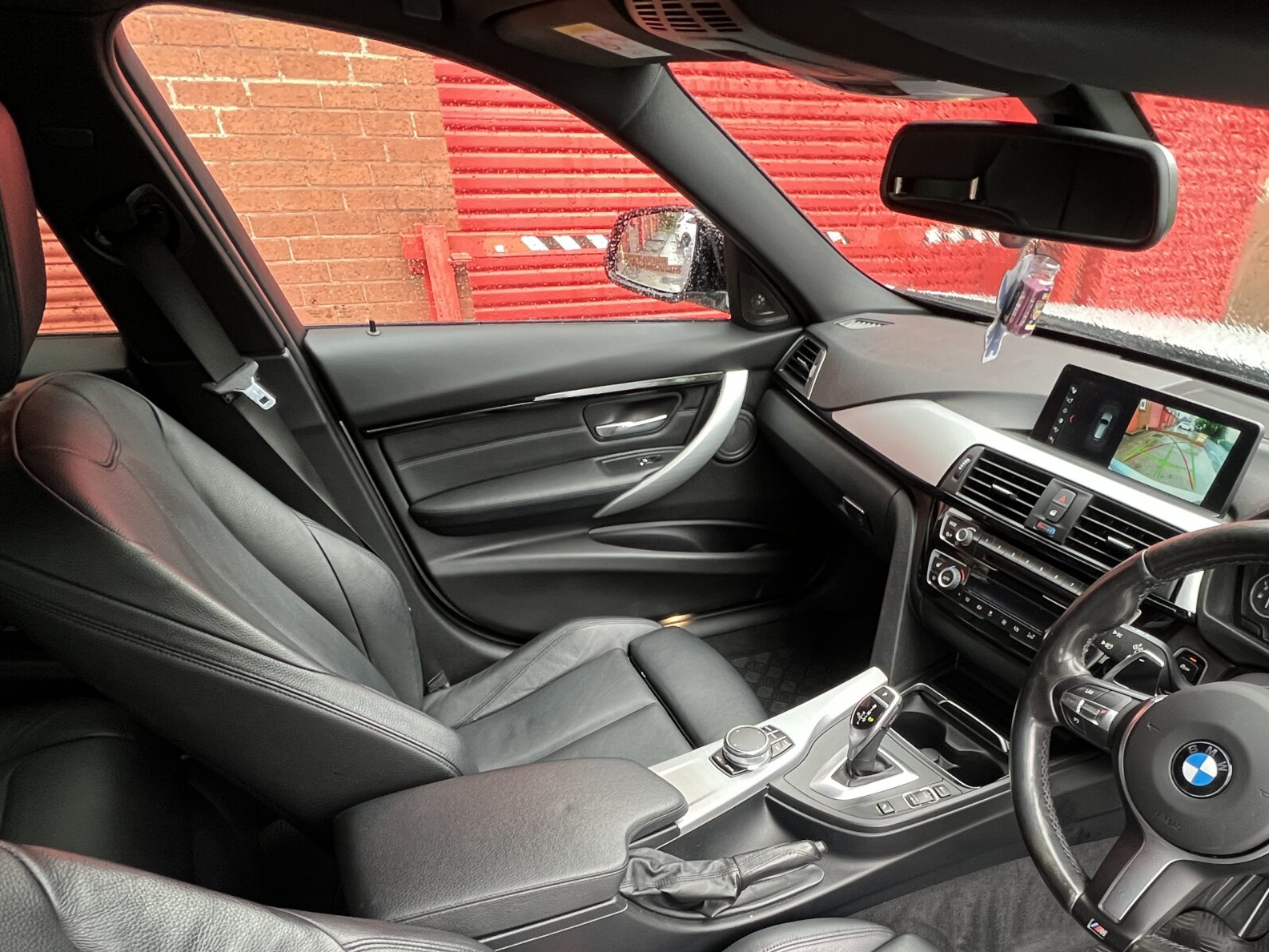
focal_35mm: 21
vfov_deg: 58.5
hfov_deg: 78.3
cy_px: 765
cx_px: 741
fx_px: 770
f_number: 1.8
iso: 200
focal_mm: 1.57
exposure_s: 1/76
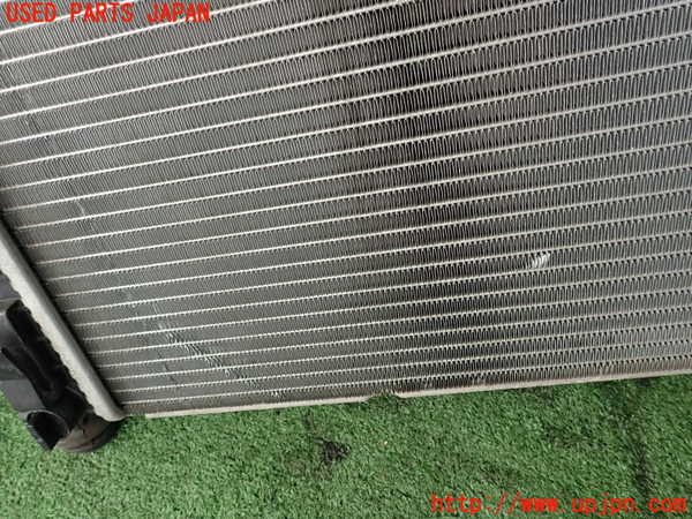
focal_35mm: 25
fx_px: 500
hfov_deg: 69.4
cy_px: 260
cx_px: 346
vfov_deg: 54.9
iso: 100
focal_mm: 4.5
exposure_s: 1/160
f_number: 2.8
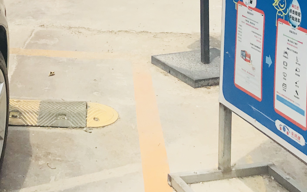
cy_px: -127
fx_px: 711
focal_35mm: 85
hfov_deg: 23.8
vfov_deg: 14.0
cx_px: 42
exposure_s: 1/2994
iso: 20
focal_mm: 3.99
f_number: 1.8
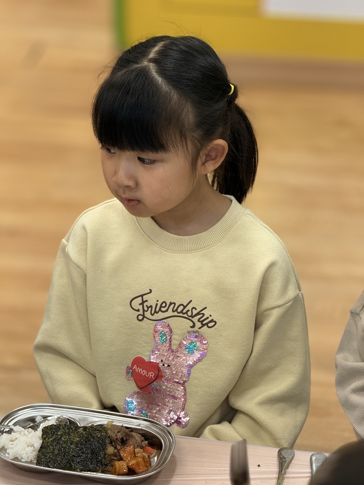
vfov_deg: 16.4
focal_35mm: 120
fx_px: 1682
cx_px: 182
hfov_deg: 12.3
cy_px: 242
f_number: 2.8
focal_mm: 15.66
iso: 125
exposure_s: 1/99
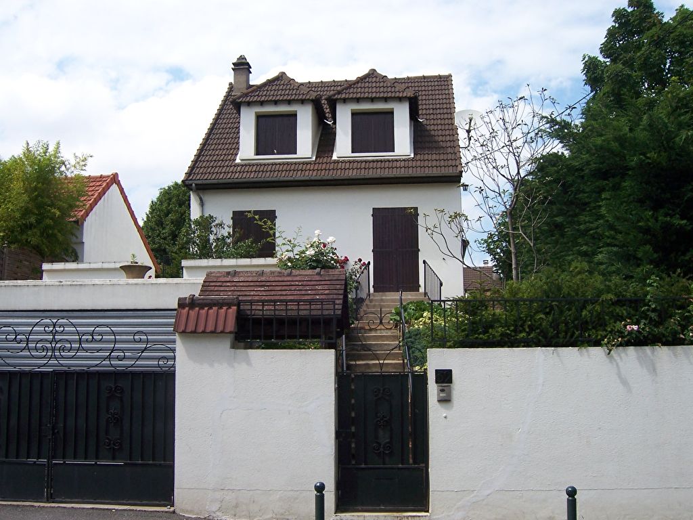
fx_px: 721
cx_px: 346
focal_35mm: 36
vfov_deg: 39.7
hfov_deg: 51.4
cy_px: 260
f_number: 4.5
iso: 80
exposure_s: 1/500
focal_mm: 6.2
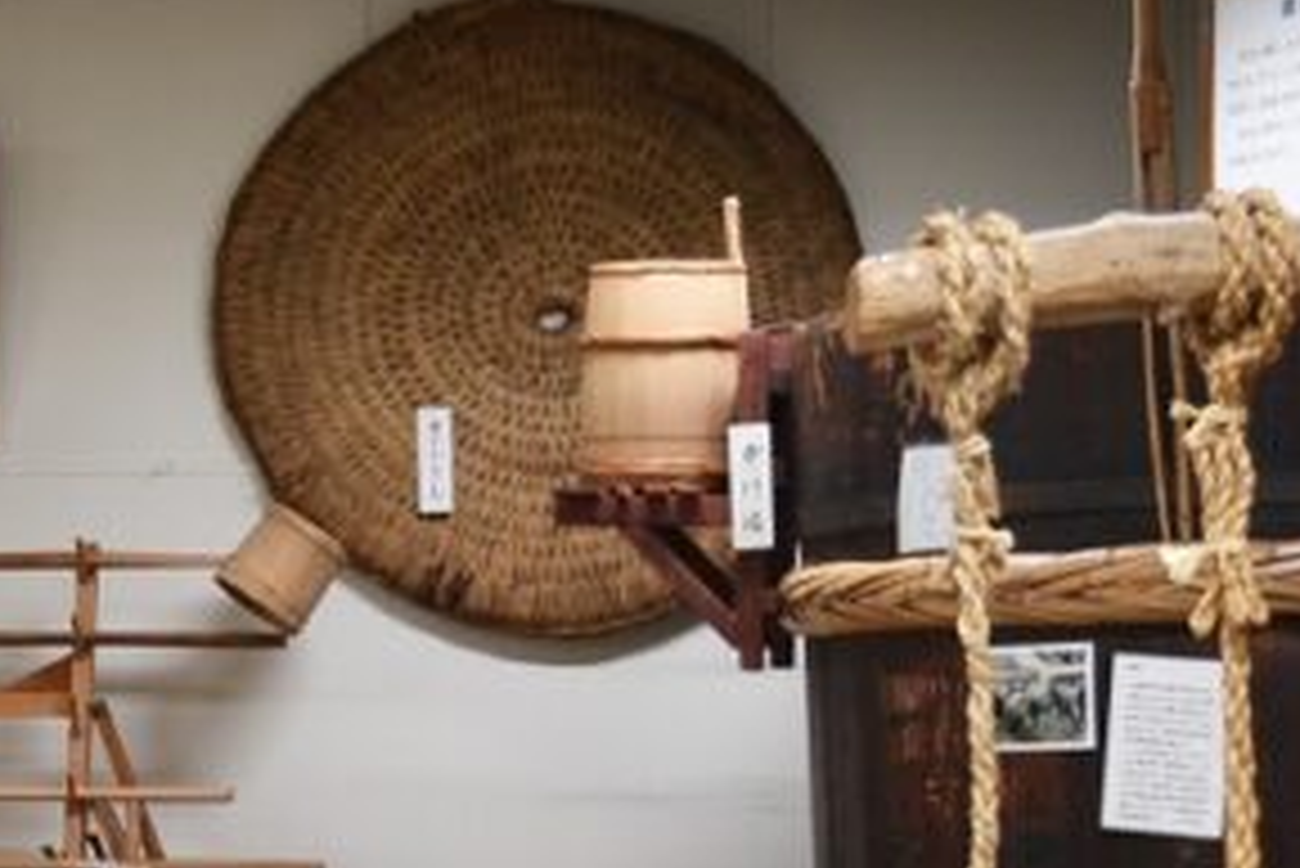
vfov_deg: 11.6
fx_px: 4227
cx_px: -193
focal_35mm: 117
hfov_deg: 16.8
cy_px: 861
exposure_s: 1/4
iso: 100
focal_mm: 22
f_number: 4
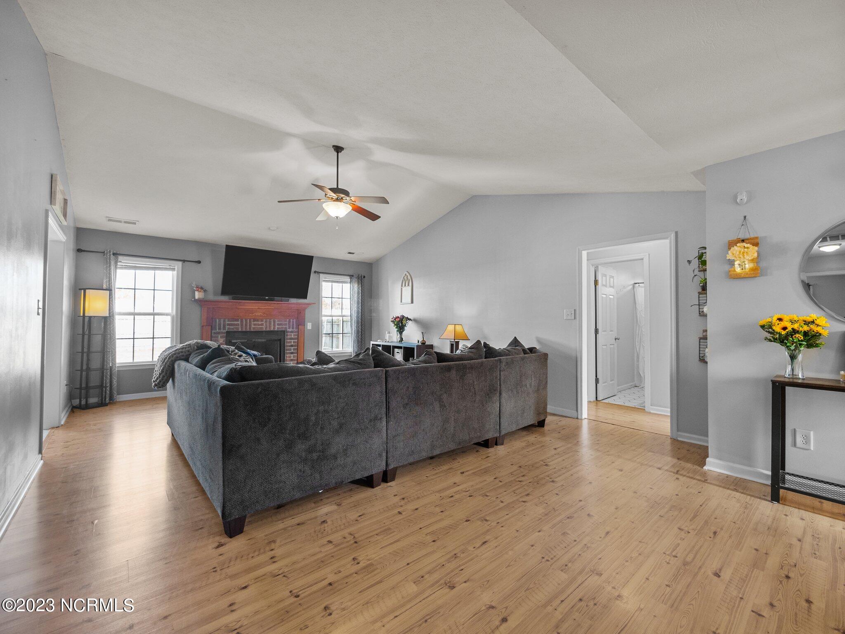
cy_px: 317
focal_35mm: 14
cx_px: 422
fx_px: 342
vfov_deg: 85.7
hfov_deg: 102.1
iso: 400
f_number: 4
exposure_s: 1/15
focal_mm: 7
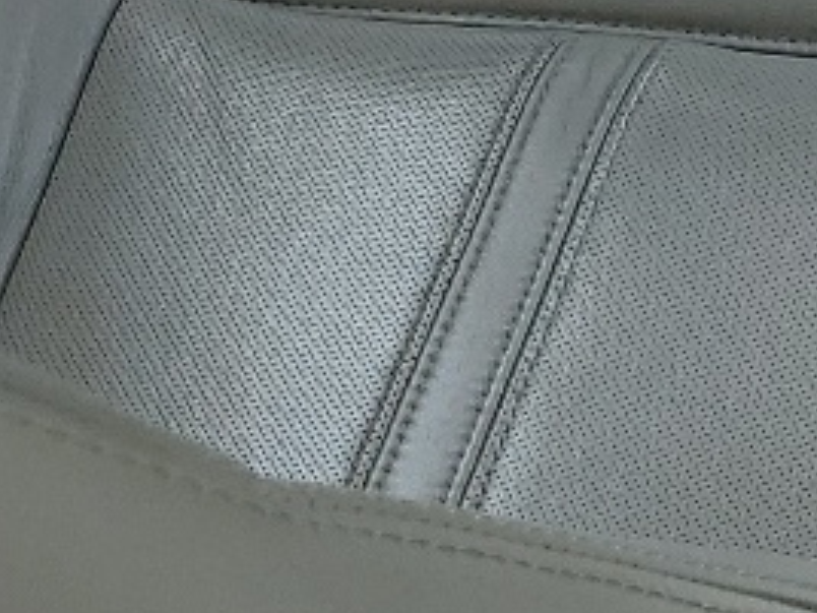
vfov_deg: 9.2
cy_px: -393
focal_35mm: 155
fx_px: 3658
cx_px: 1829
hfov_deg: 11.1
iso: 50
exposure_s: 1/625
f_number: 1.5
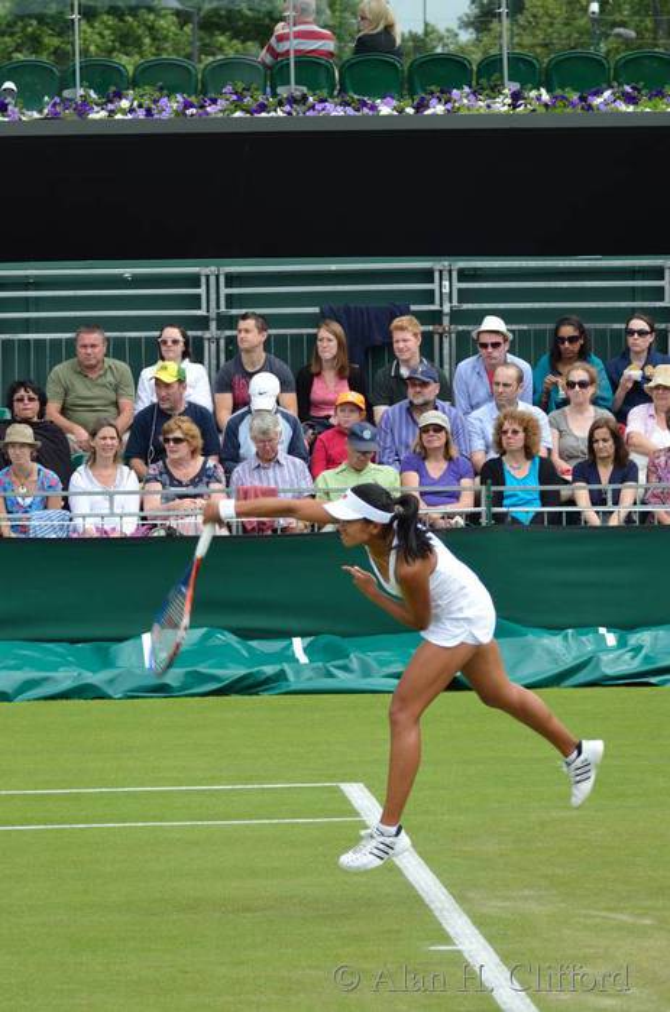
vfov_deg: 11.4
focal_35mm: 180
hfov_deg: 7.6
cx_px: 335
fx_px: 5052
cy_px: 506
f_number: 4.8
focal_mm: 120
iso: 160
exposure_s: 1/500
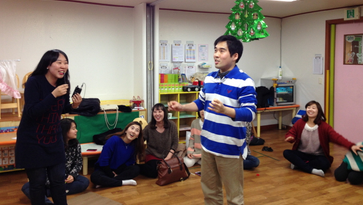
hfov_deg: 54.0
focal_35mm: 37
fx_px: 356
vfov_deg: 31.8
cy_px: 69
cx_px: 185
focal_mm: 4.13
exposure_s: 1/20
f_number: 2.4
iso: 80
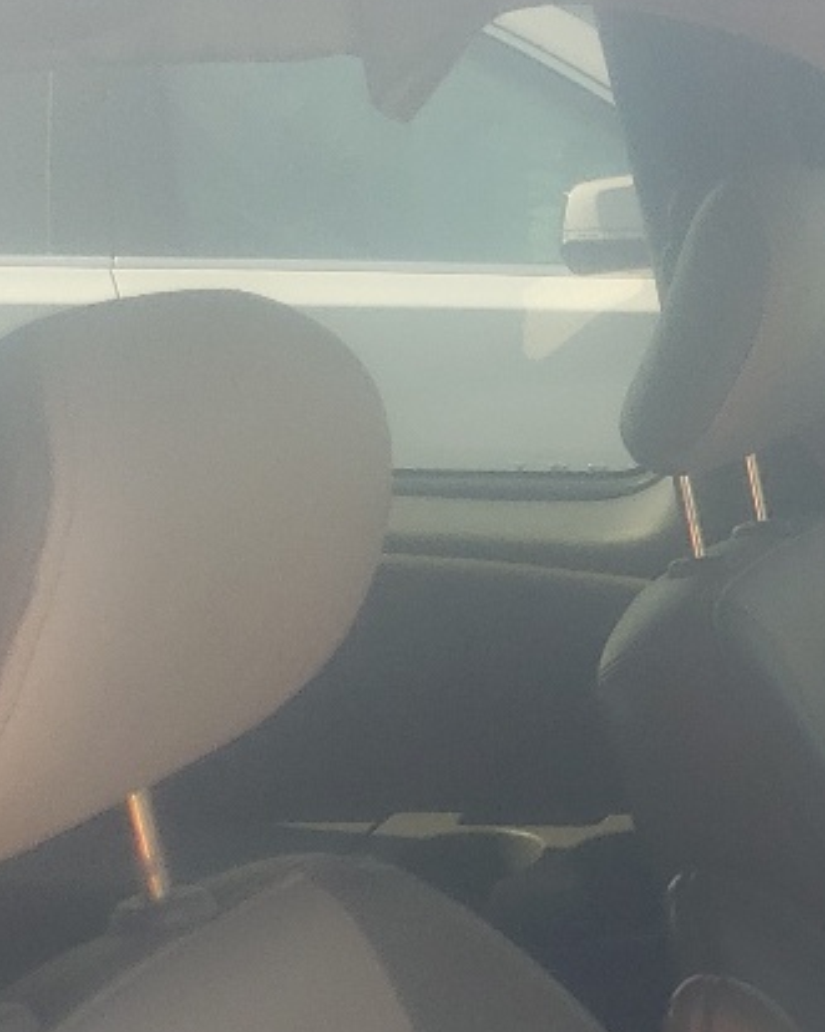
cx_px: 1500
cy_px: 820
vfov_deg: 19.4
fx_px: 2992
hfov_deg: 13.9
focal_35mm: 98
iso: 50
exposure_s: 1/357
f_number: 1.5
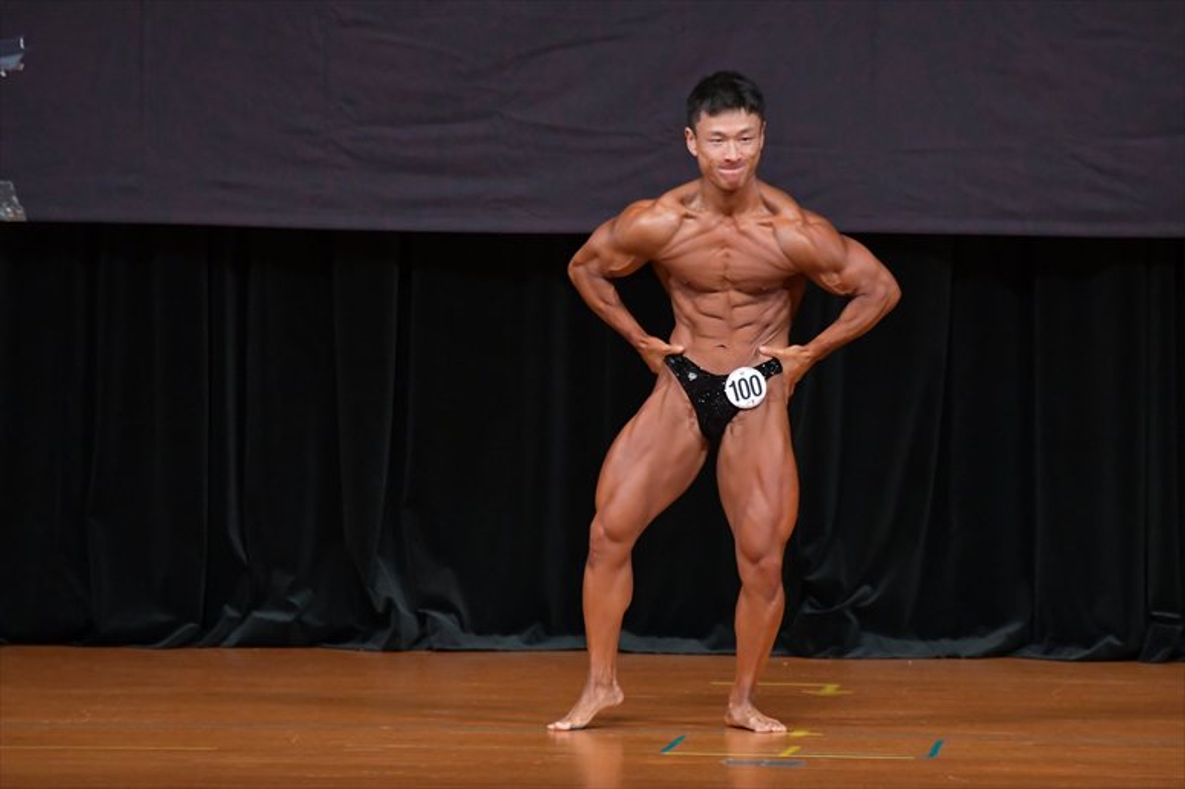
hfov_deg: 6.9
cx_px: 592
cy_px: 394
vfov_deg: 4.6
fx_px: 9870
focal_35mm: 300
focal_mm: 200
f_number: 5.6
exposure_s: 1/400
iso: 4000
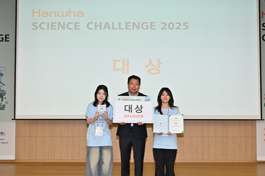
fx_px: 346
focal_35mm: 47
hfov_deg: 41.9
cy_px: 88
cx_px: 132
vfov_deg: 28.6
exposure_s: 1/320
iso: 3200
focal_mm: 47
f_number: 5
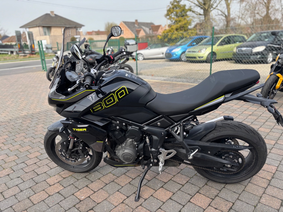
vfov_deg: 53.1
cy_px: 106
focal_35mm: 26
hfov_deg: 67.3
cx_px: 142
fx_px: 213
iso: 50
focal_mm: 5.96
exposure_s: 1/824
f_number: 1.6
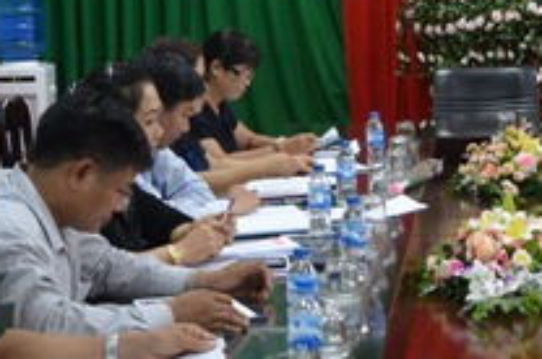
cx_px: 506
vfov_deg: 11.1
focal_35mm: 122
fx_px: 1834
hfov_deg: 16.6
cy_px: 47
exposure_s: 1/60
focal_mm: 22
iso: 1600
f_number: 4
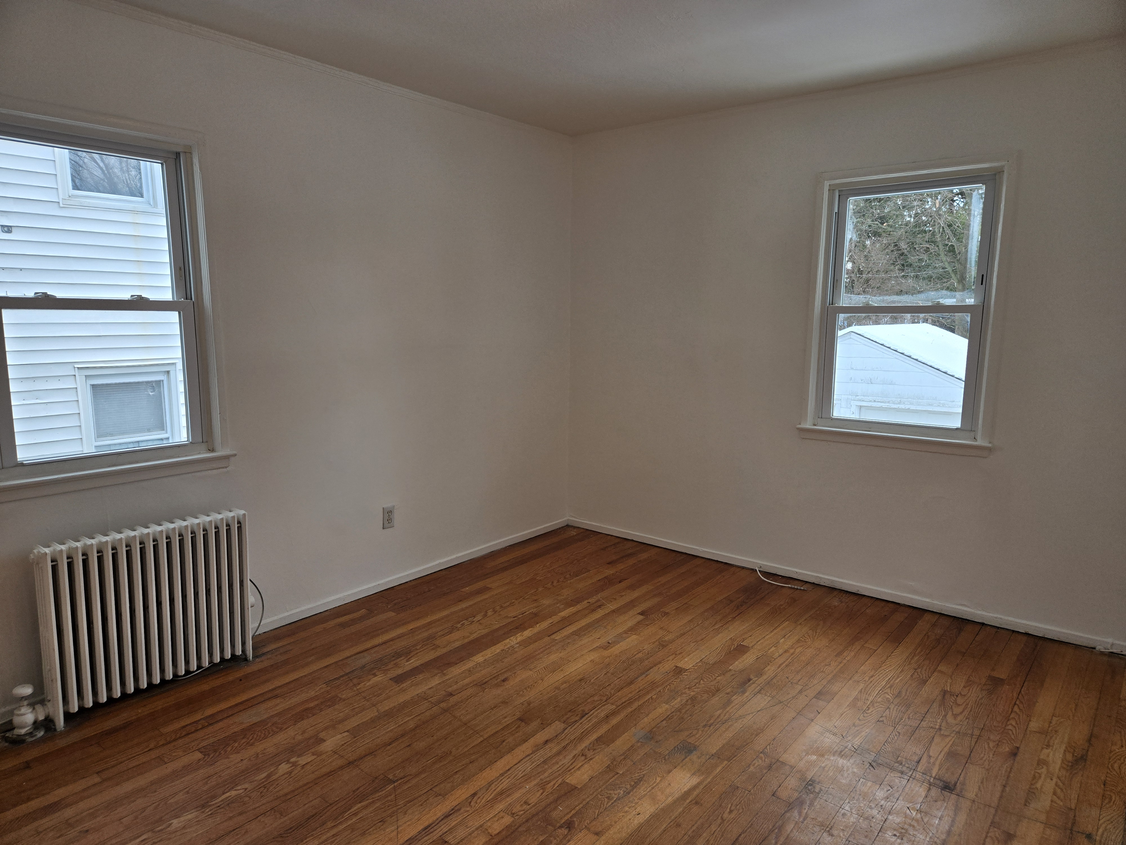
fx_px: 748
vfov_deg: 58.9
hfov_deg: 73.9
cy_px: 422
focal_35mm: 23
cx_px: 563
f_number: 1.8
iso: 80
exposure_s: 1/703
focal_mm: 5.4
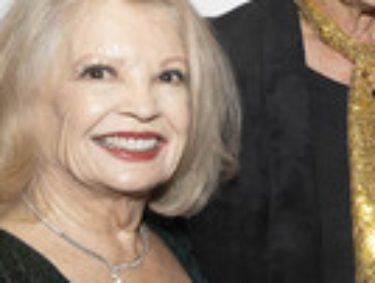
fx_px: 1367
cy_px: 129
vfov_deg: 11.8
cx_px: 382
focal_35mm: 126
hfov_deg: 15.3
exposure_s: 1/200
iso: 800
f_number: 5.6
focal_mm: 39
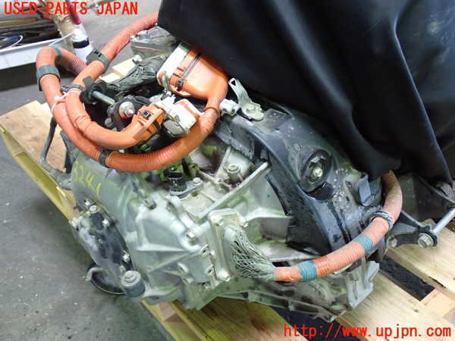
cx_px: 228
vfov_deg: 32.9
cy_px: 170
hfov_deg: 42.9
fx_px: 578
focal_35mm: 44
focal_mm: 7.84
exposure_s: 1/40
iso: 640
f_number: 2.9
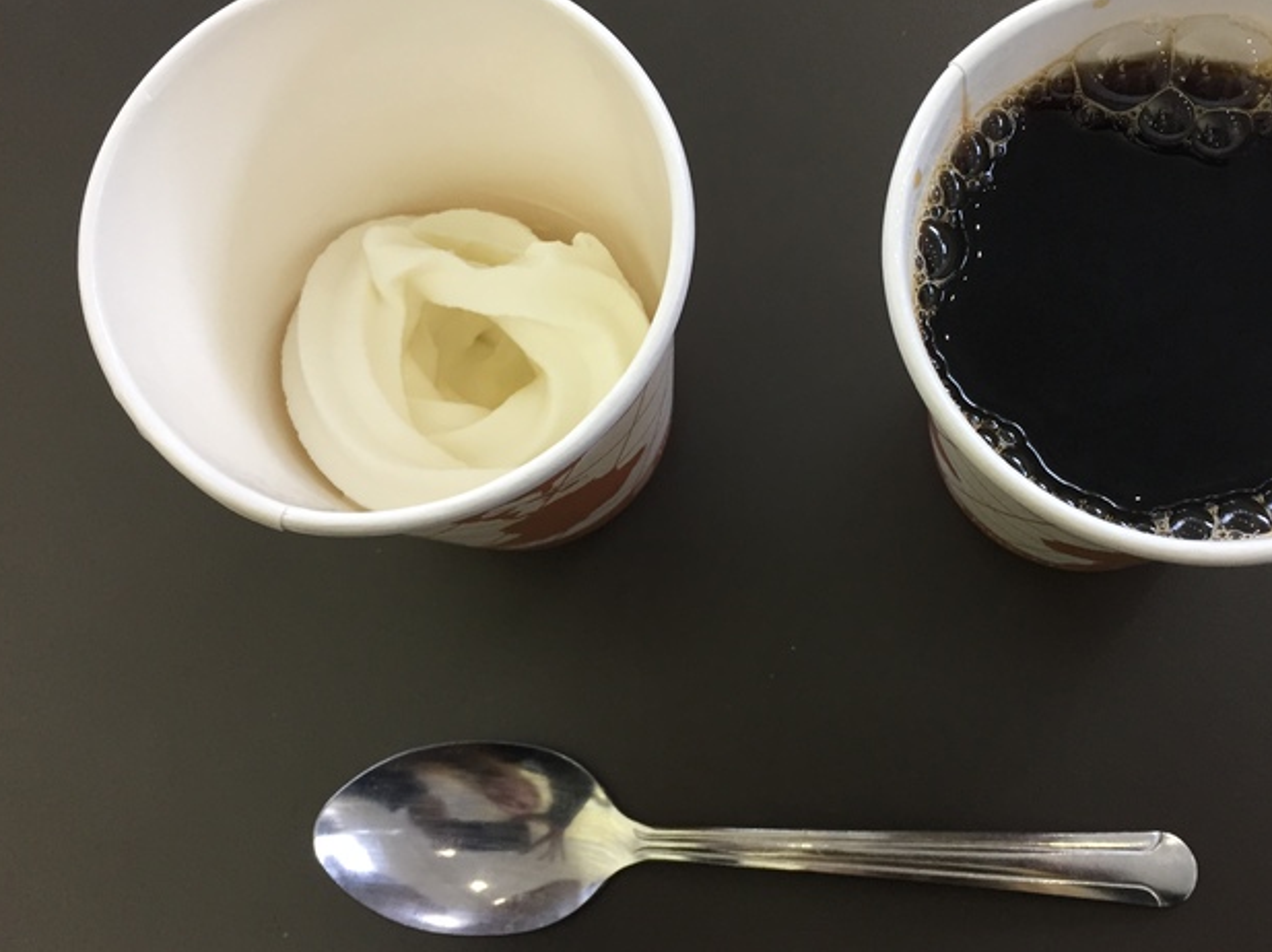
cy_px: 439
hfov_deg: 48.7
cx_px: 771
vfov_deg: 37.7
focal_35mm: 38
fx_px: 1396
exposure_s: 1/30
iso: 50
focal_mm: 4.15
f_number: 2.2
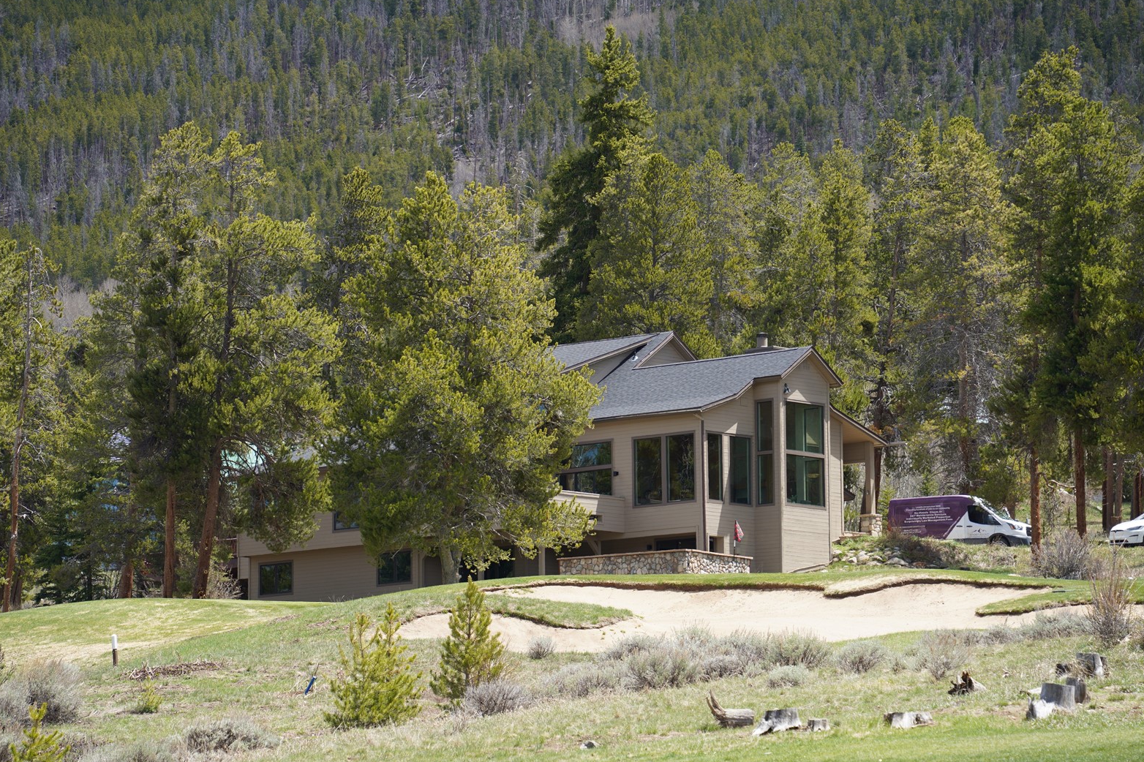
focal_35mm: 153
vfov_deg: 9.0
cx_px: 570
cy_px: 405
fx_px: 4861
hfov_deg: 13.4
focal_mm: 141
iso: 100
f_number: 5.6
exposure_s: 1/200
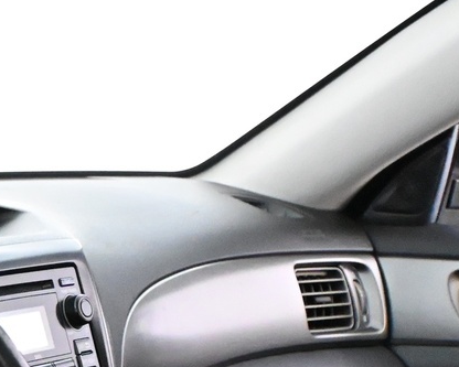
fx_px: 1602
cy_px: 566
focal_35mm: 118
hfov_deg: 15.6
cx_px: -127
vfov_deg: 12.4
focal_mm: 21.5
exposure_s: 1/60
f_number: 4
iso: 10000
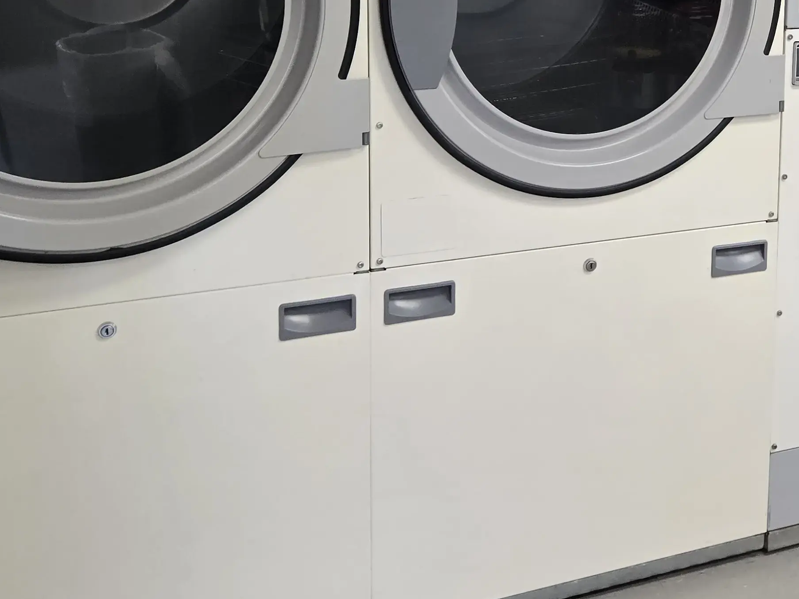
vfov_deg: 27.0
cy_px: -2
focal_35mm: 51
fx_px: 1177
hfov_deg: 35.2
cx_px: 729
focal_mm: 5.4
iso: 250
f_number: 1.8
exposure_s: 1/120
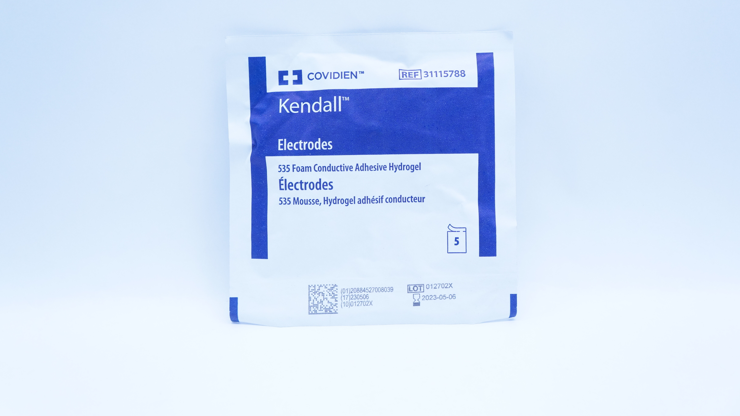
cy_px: 180
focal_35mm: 41
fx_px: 804
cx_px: 371
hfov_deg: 49.4
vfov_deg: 29.0
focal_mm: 26
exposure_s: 1/200
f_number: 4.5
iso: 800
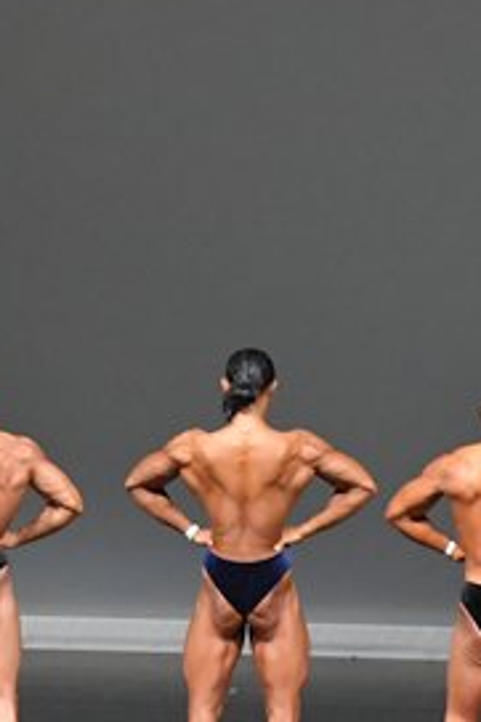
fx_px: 8408
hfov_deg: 3.3
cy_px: 565
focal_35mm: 419
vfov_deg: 4.9
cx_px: 155
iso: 5000
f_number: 5.6
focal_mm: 98
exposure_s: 1/400
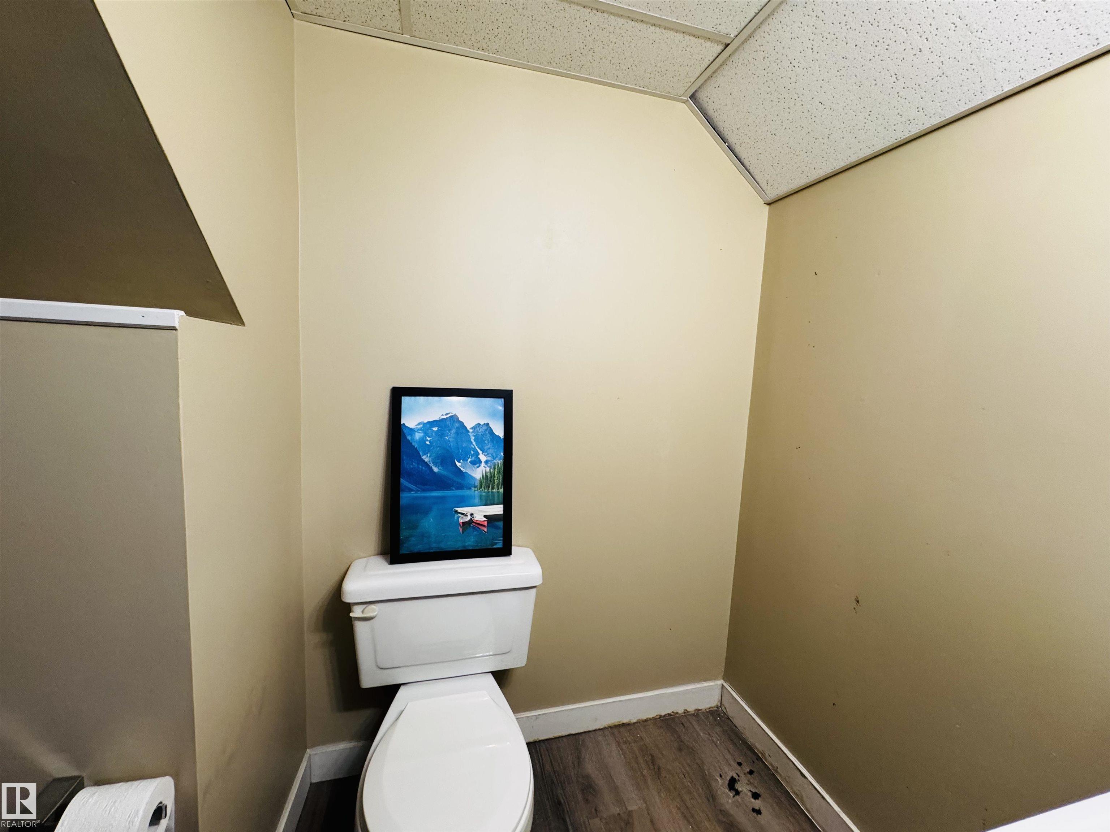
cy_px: 416
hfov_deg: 102.1
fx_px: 449
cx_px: 555
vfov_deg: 85.7
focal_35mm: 14
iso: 250
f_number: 2.2
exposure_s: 1/120
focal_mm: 2.22
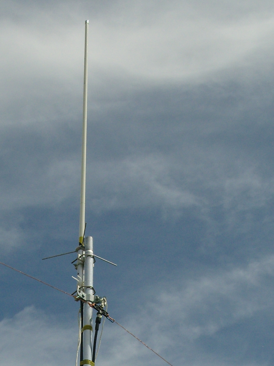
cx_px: 95
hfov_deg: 15.7
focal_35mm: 94
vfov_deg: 20.3
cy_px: 352
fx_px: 992
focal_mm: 7.8
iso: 80
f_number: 4.4
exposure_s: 1/1500
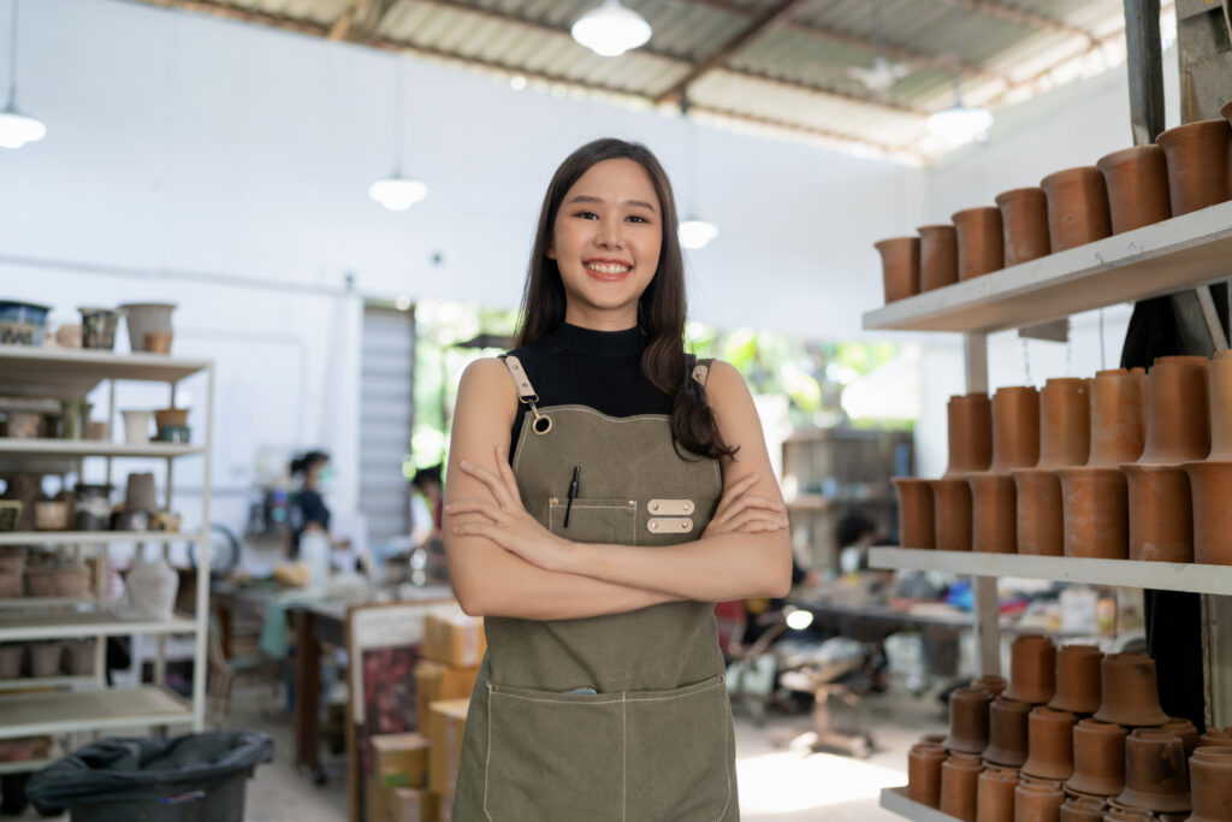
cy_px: 411
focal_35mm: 35
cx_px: 616
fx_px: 1198
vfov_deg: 37.9
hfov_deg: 54.4
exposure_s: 1/500
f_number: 1.4
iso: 800
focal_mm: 35
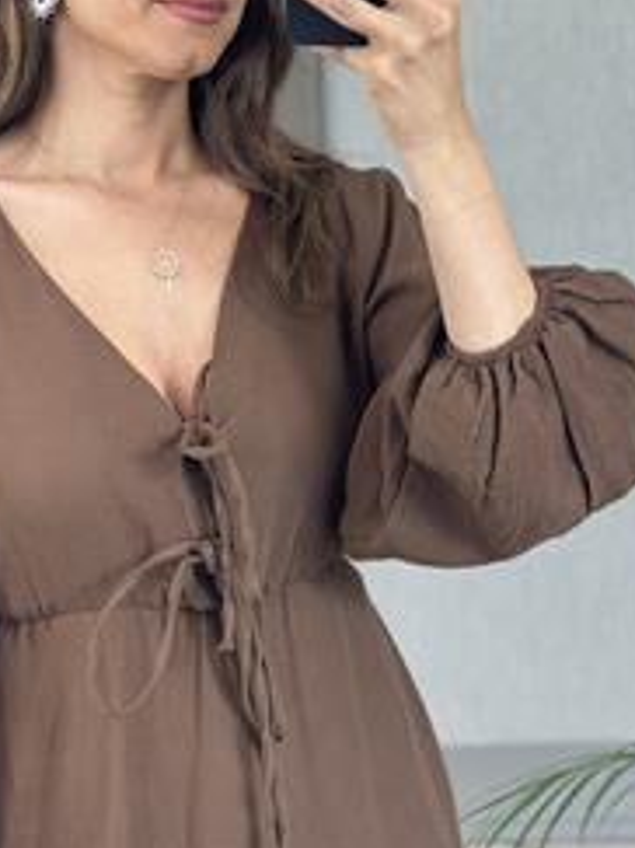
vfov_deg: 19.6
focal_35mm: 100
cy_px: 461
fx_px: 2448
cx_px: 174
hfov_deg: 14.7
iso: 125
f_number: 1.78
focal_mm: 6.86
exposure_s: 1/121
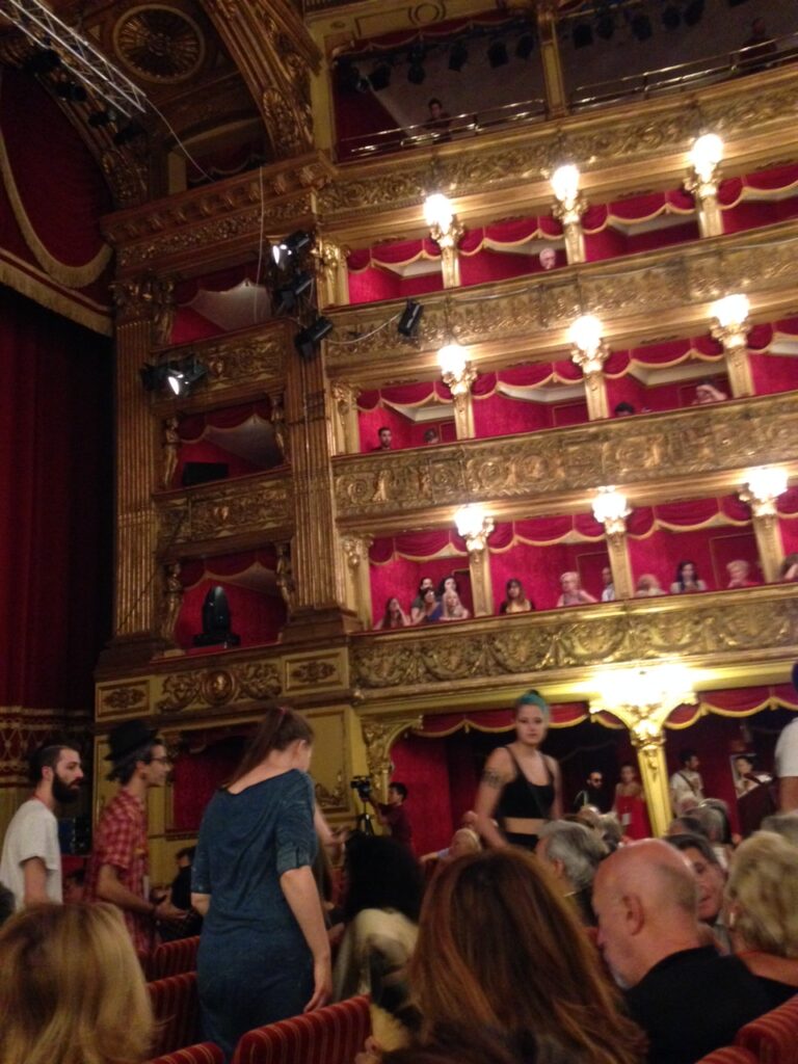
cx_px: 399
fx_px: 1014
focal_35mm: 33
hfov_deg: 42.9
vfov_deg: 55.4
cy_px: 532
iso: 500
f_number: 2.4
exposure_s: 1/15
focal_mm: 4.12
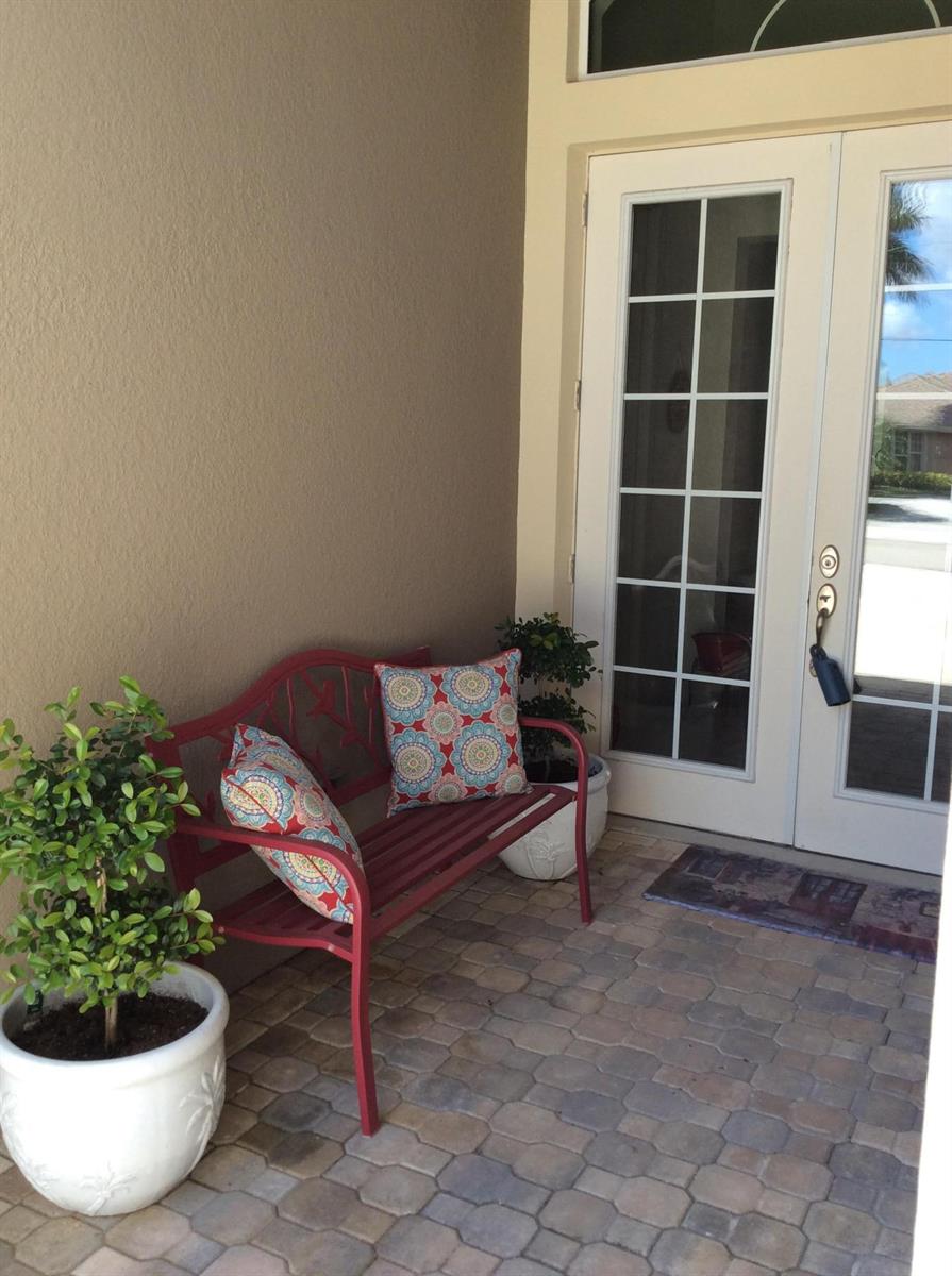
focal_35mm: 32
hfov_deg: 44.0
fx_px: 1178
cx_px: 476
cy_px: 638
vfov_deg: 56.9
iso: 32
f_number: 2.4
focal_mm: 3.3
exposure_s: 1/183
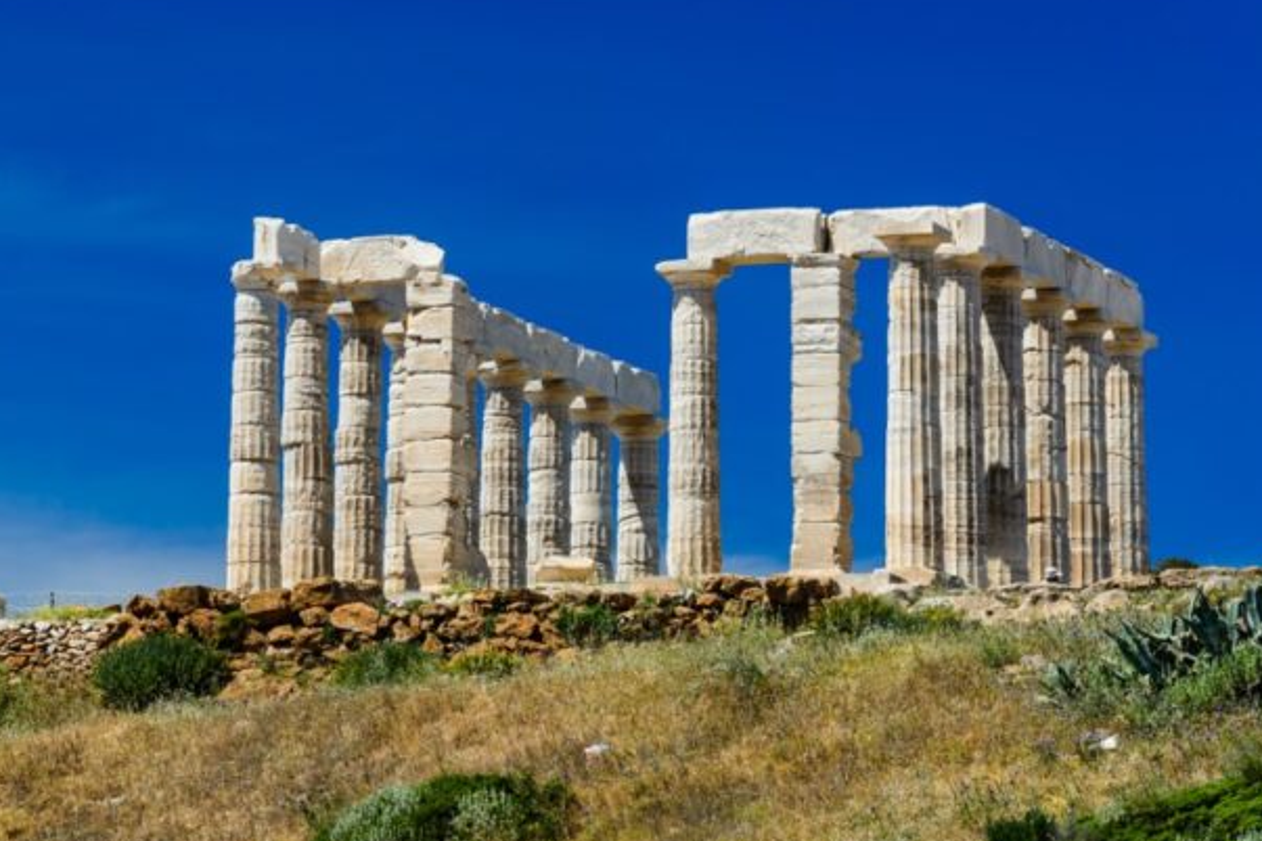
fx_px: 8833
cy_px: 459
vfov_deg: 5.5
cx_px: 486
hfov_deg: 8.2
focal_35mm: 252
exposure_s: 1/250
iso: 200
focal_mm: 190
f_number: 8
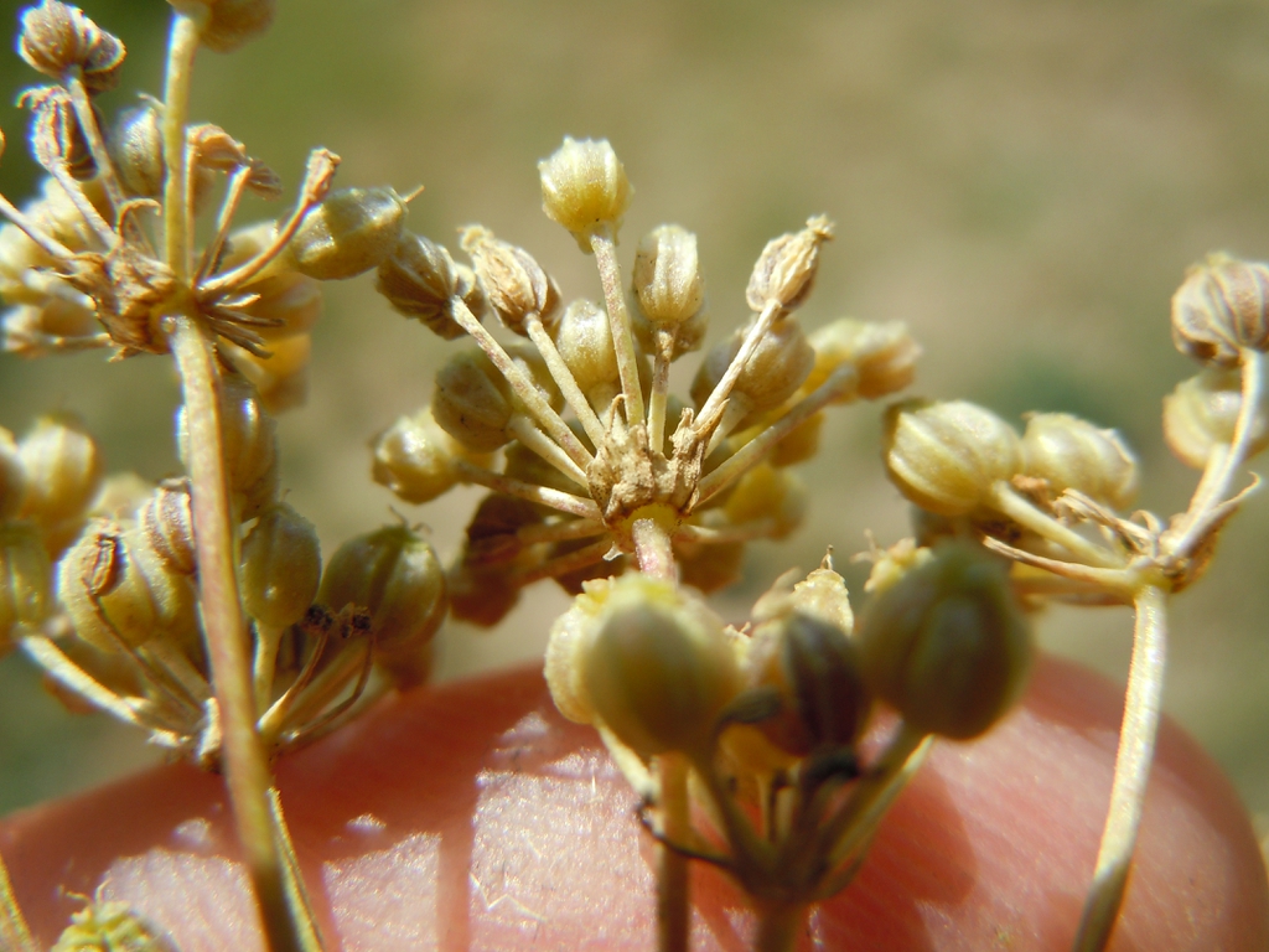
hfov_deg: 60.0
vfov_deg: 46.8
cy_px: 476
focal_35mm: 30
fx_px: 1100
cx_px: 634
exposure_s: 1/640
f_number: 3.5
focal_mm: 5.4
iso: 100
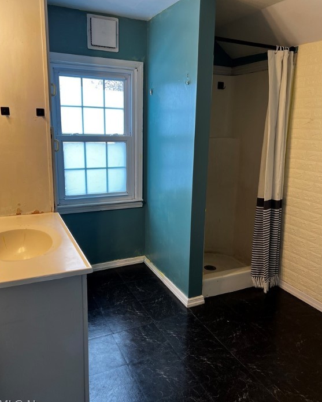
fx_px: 333
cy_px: 193
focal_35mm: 28
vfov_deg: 62.2
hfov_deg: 51.5
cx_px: 162
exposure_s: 1/120
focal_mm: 5.7
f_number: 1.5
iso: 125
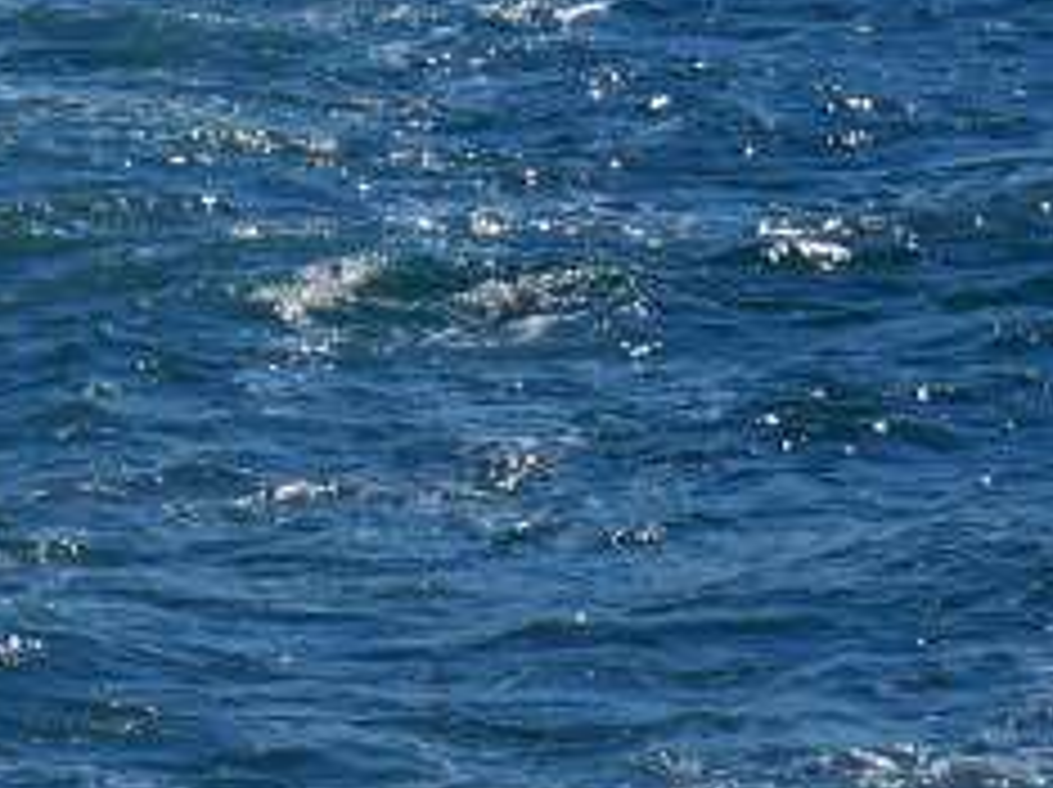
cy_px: -840
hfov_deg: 5.6
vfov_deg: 4.2
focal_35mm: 347
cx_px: -1037
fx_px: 10545
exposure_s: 1/640
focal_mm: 38
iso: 200
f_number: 10
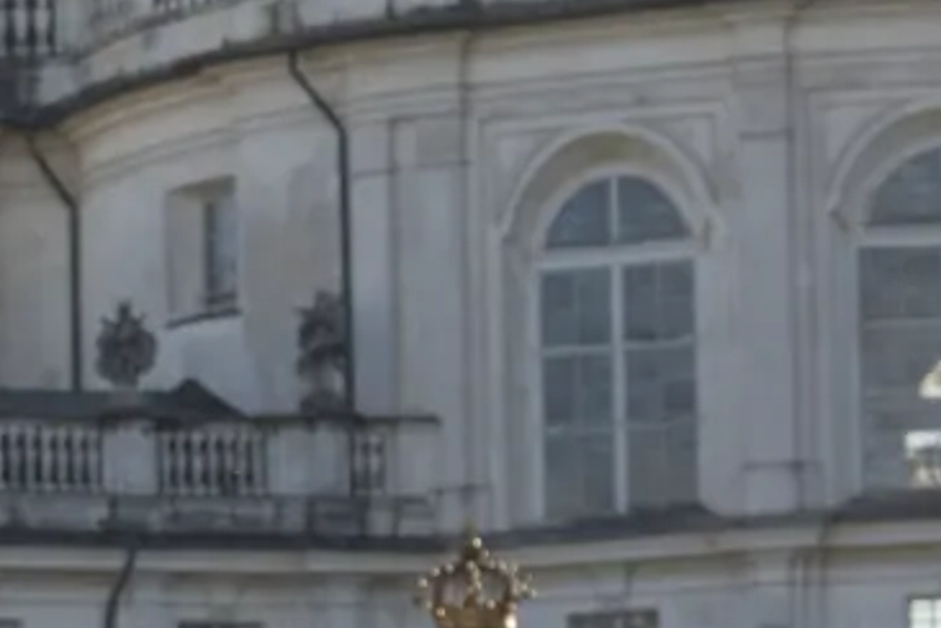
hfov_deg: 5.2
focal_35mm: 371
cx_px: -1941
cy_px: 1077
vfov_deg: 3.7
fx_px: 9697
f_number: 7.1
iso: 100
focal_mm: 53
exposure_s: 1/200
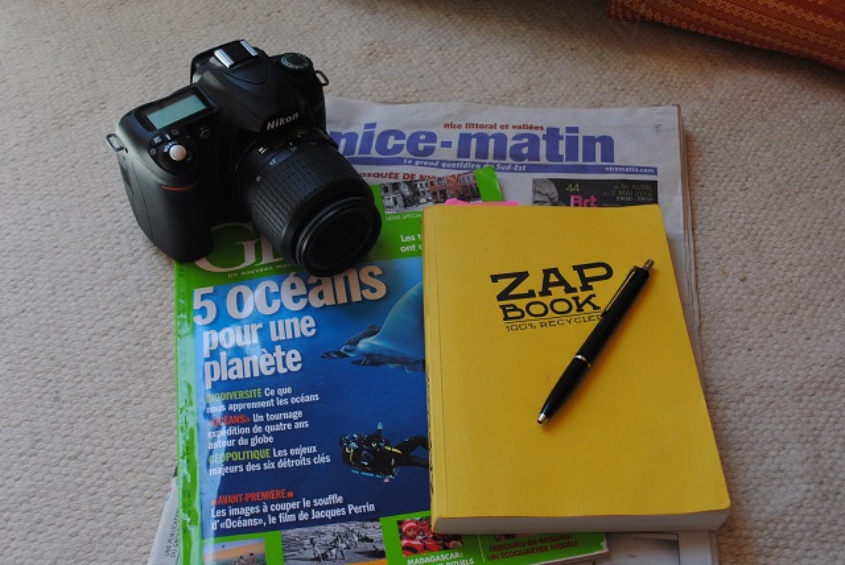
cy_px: 282
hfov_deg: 46.4
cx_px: 422
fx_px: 987
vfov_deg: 32.0
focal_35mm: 42
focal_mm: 28
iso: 100
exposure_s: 1/25
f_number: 6.3
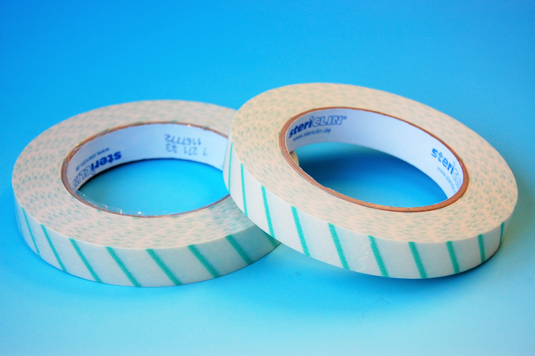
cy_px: 178
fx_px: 1225
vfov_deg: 16.5
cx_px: 268
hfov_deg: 24.6
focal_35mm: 82
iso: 400
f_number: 5.6
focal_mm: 55
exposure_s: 1/125
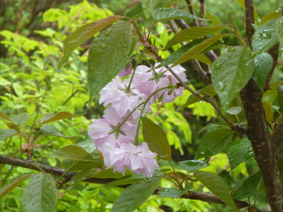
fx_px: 2044
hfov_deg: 7.9
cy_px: 106
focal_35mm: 250
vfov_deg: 5.9
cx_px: 142
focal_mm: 36
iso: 400
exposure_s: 1/80
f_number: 5.9
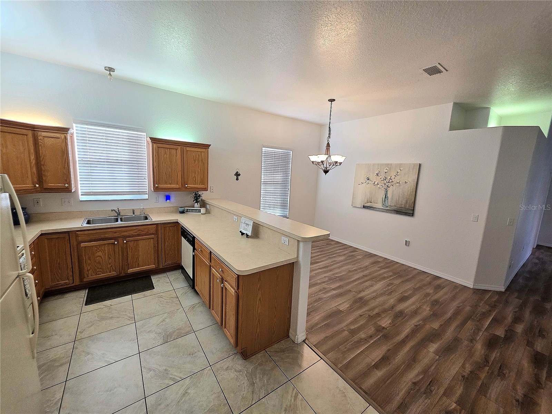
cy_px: 207
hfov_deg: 106.2
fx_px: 207
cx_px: 276
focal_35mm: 13
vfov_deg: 89.9
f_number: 1.9
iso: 160
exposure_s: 1/120
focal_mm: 2.2
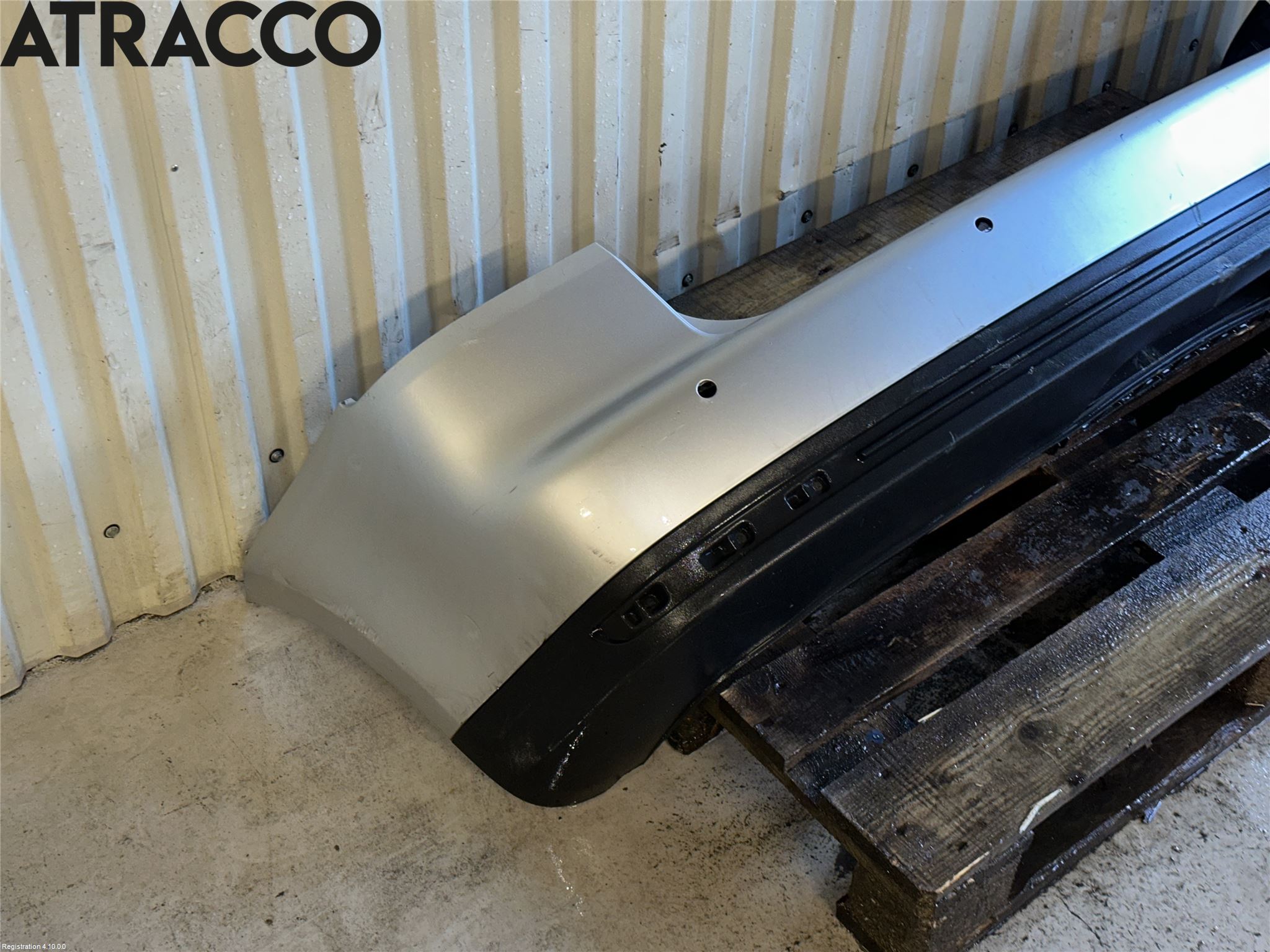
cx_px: 635
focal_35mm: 48
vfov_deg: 30.3
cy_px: 476
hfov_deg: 39.7
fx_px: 1761
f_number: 1.78
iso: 50
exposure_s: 1/17
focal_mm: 6.86
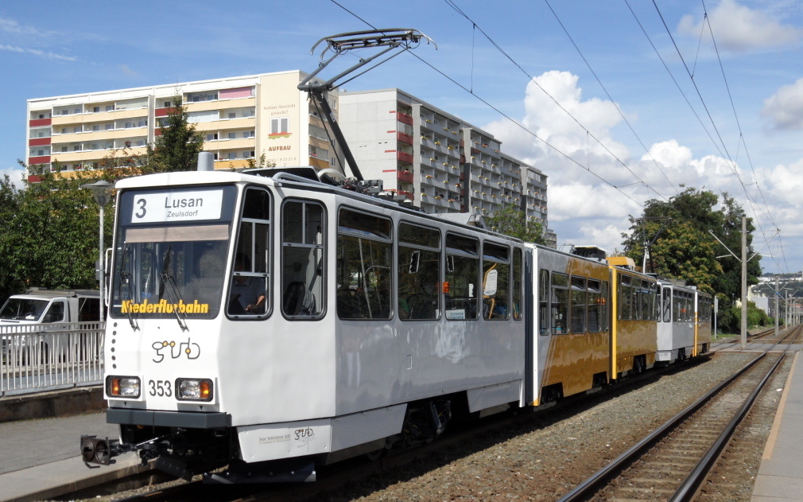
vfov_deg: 29.8
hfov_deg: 46.2
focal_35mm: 43
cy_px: 270
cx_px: 399
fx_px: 941
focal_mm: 6.5
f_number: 3.6
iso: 80
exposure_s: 1/1000
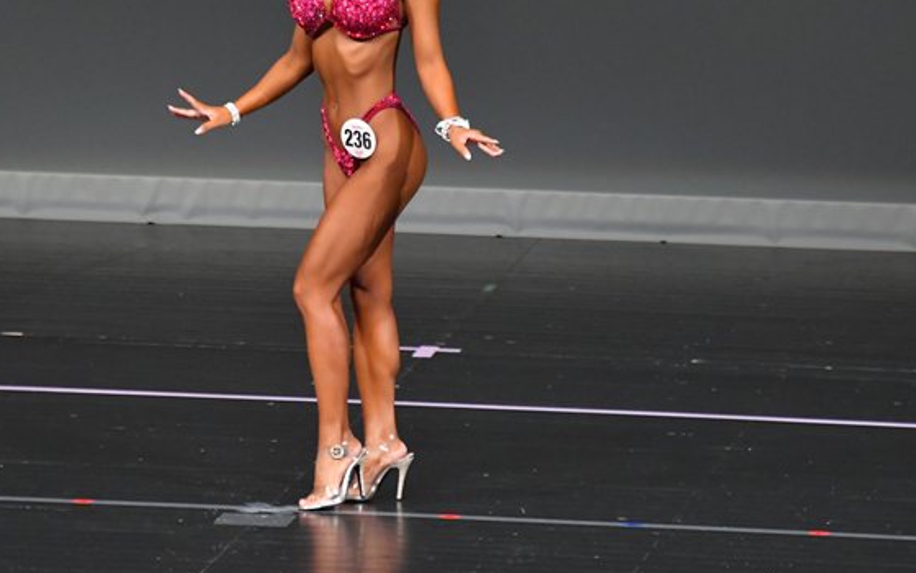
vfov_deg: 2.7
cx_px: 377
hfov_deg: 4.3
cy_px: 178
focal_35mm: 486
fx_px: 12132
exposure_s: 1/400
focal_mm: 230
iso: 4000
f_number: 5.6
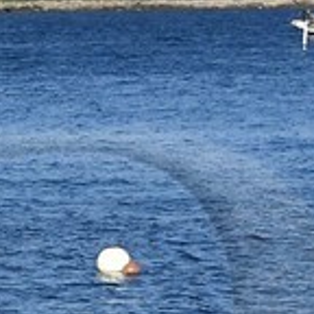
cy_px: 495
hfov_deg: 5.1
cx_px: -185
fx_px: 3489
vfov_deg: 5.1
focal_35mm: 340
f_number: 10
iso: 200
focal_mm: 36
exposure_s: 1/500
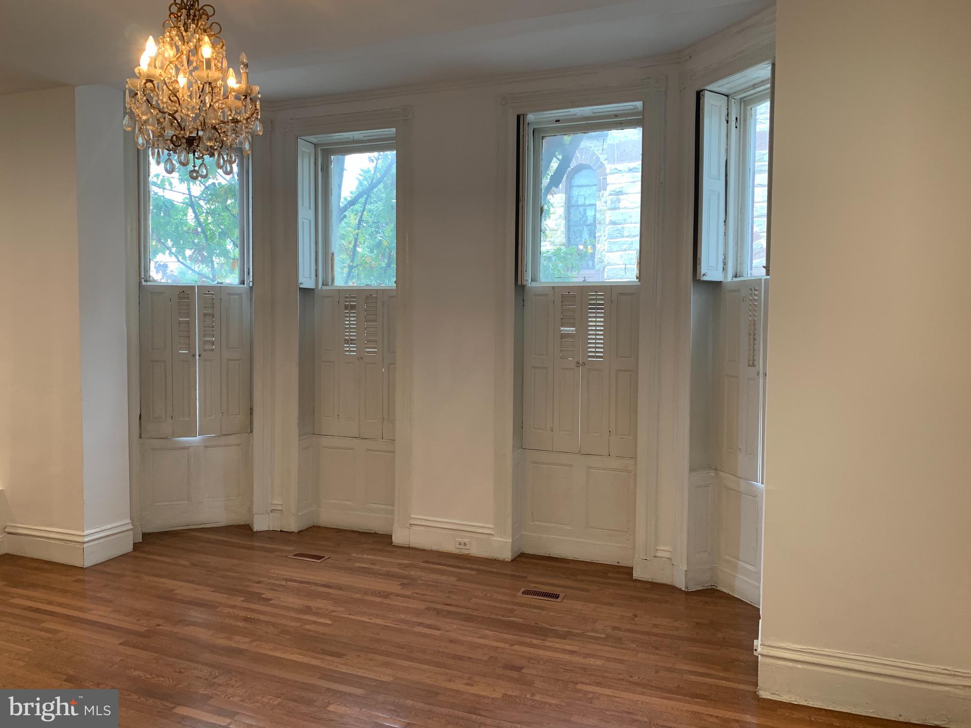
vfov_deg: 53.1
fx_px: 729
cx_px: 486
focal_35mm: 26
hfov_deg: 67.3
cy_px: 364
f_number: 1.8
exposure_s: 1/60
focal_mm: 4.25
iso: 100
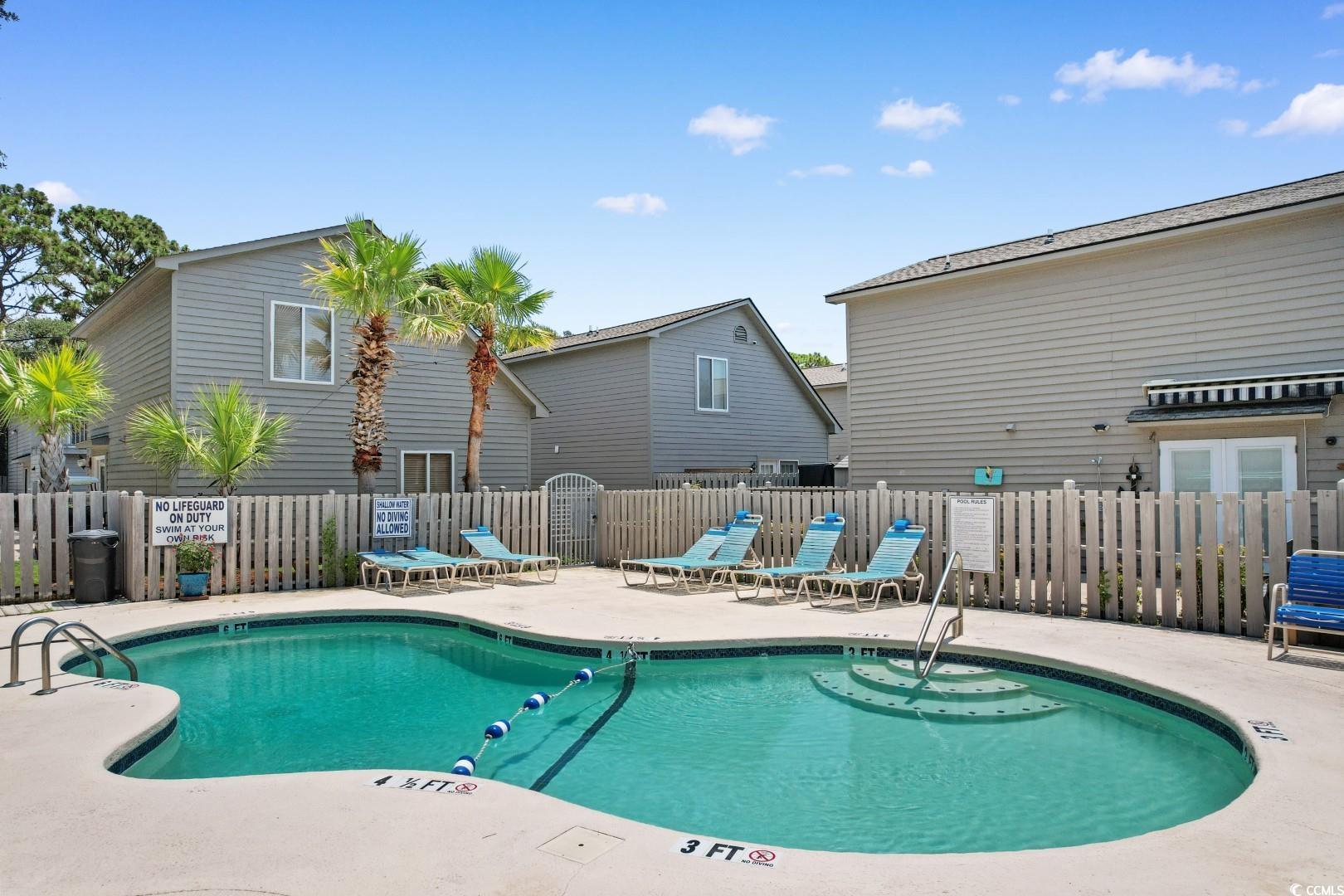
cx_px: 672
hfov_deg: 78.6
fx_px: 821
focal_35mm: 22
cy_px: 448
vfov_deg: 57.2
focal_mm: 8.38
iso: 130
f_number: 2.8
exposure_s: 1/730
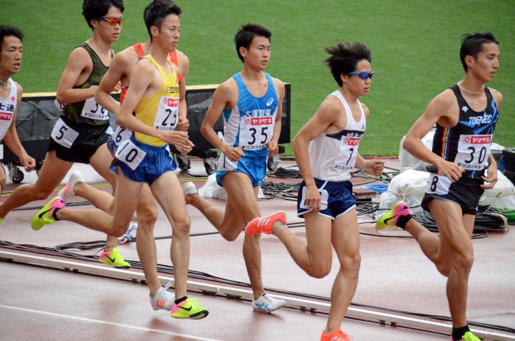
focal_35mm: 262
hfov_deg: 7.9
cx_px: 258
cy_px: 170
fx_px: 3747
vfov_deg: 5.2
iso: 3200
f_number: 5.6
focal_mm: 175
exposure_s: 1/1000
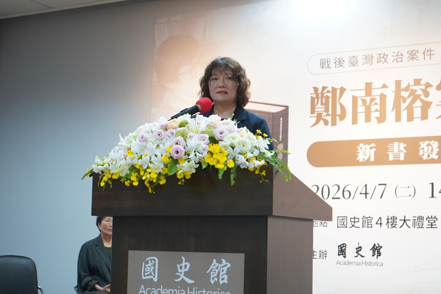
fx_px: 857
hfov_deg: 28.8
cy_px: 147
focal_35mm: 70
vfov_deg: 19.4
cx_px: 220
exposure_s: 1/40
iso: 800
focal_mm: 70
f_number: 5.6
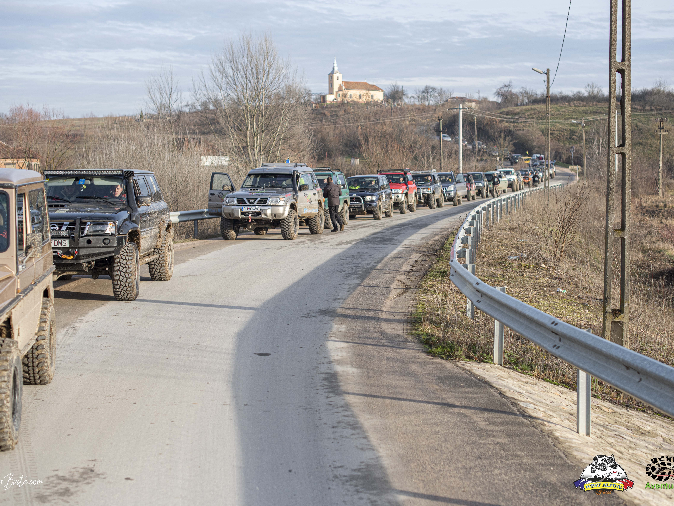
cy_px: 249
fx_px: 1071
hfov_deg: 34.9
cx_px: 348
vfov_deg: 26.6
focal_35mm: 55
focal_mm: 50
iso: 320
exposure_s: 1/3200
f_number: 2.8
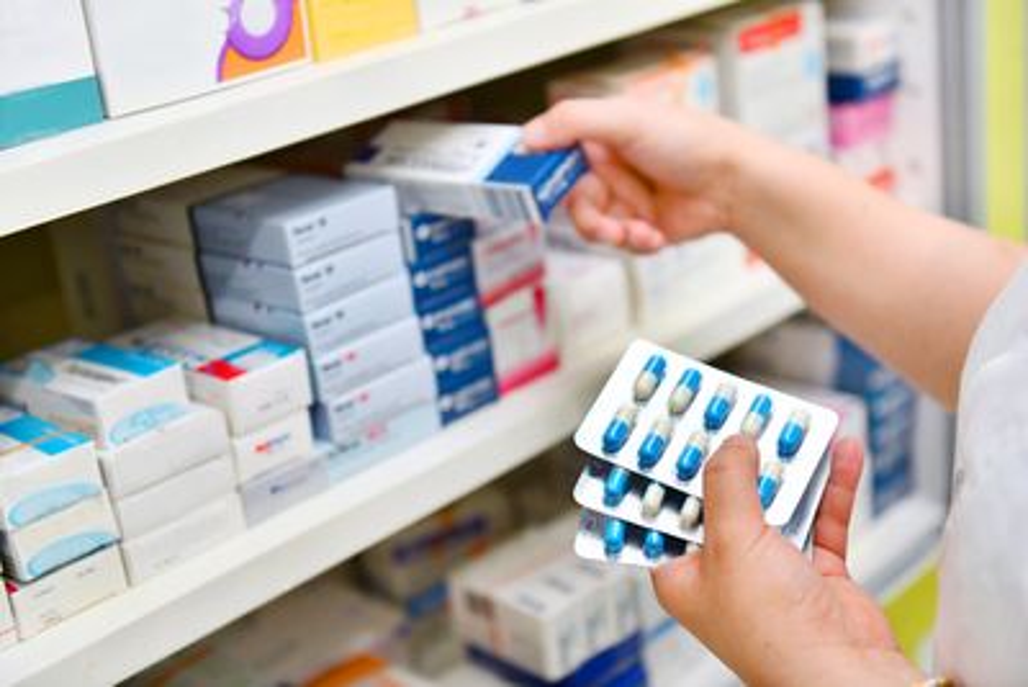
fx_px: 1600
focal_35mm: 56
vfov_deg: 24.2
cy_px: 344
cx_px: 514
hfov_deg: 35.6
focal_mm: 56
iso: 1000
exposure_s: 1/80
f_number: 3.2
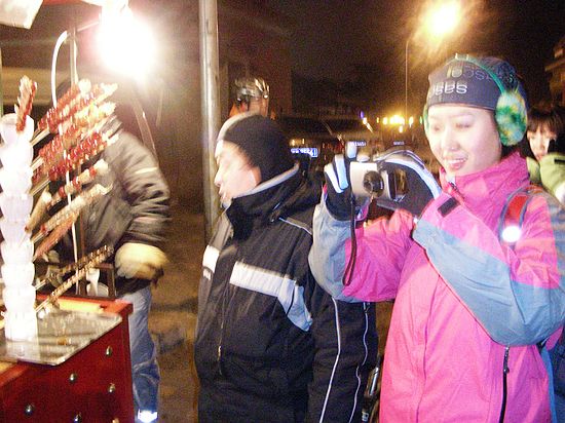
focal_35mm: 38
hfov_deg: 49.0
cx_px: 282
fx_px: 620
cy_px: 212
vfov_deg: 37.7
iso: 800
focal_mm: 6.3
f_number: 3.5
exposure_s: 1/7
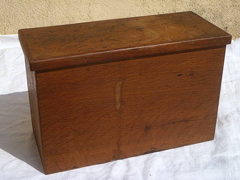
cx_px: 120
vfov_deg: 24.0
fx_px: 423
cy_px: 90
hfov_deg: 31.7
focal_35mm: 61
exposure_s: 1/1300
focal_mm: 10.9
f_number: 4.1
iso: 80
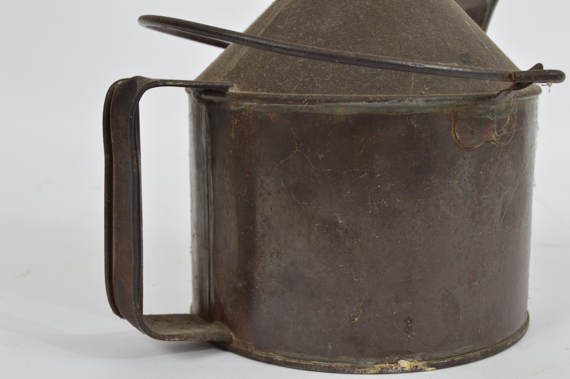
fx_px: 902
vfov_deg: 23.7
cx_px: 285
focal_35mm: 57
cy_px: 190
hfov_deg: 35.1
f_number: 9
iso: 100
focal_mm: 38
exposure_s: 1/80
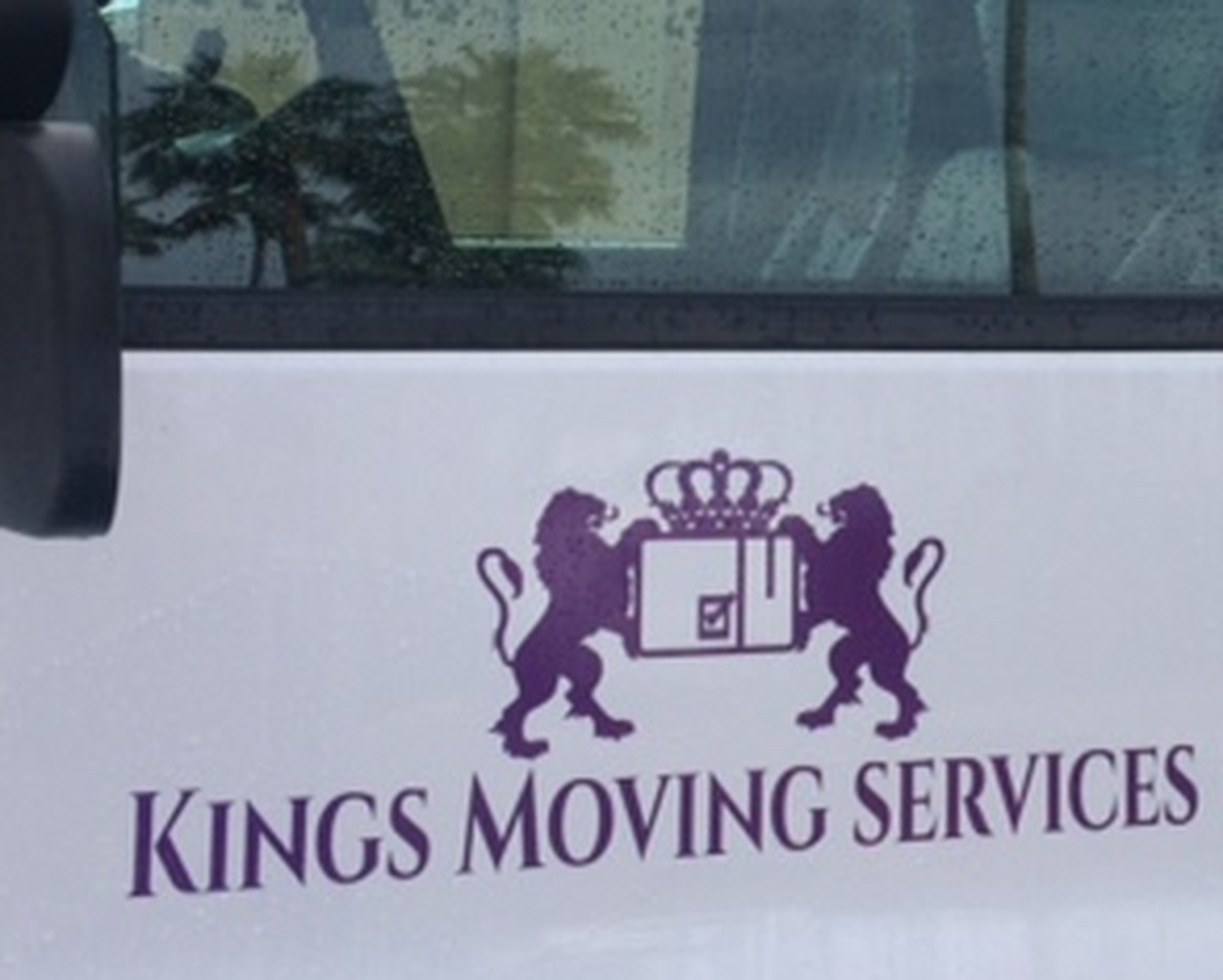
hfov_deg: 29.8
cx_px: 959
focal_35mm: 62
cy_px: 197
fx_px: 2246
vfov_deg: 24.2
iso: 32
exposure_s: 1/855
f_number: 2.2
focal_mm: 4.15
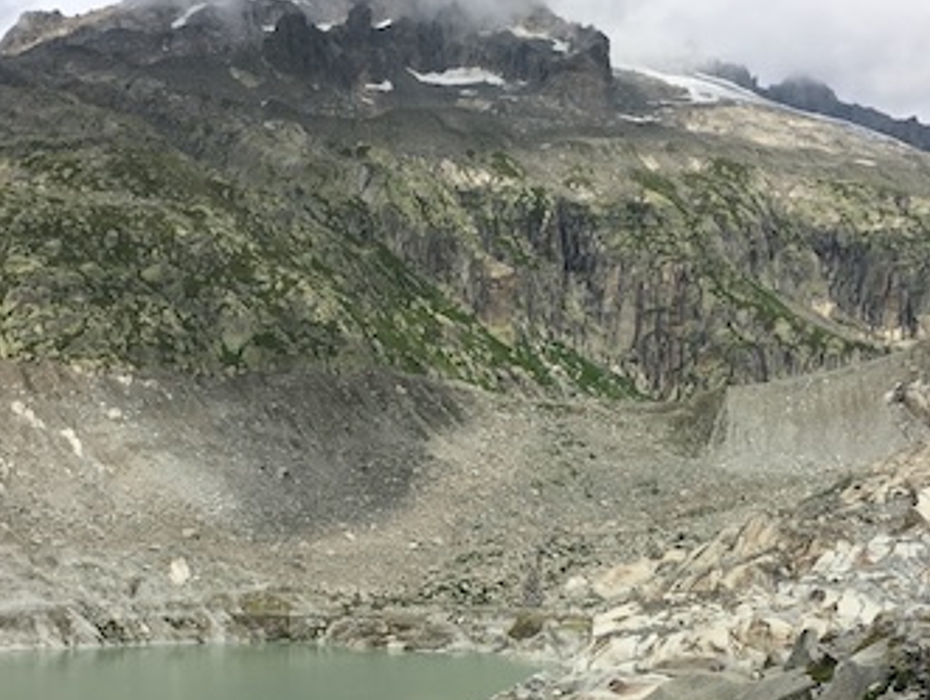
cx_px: 483
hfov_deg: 34.3
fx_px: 1506
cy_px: 557
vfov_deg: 25.7
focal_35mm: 56
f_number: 2.2
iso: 25
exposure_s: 1/2404
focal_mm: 4.15
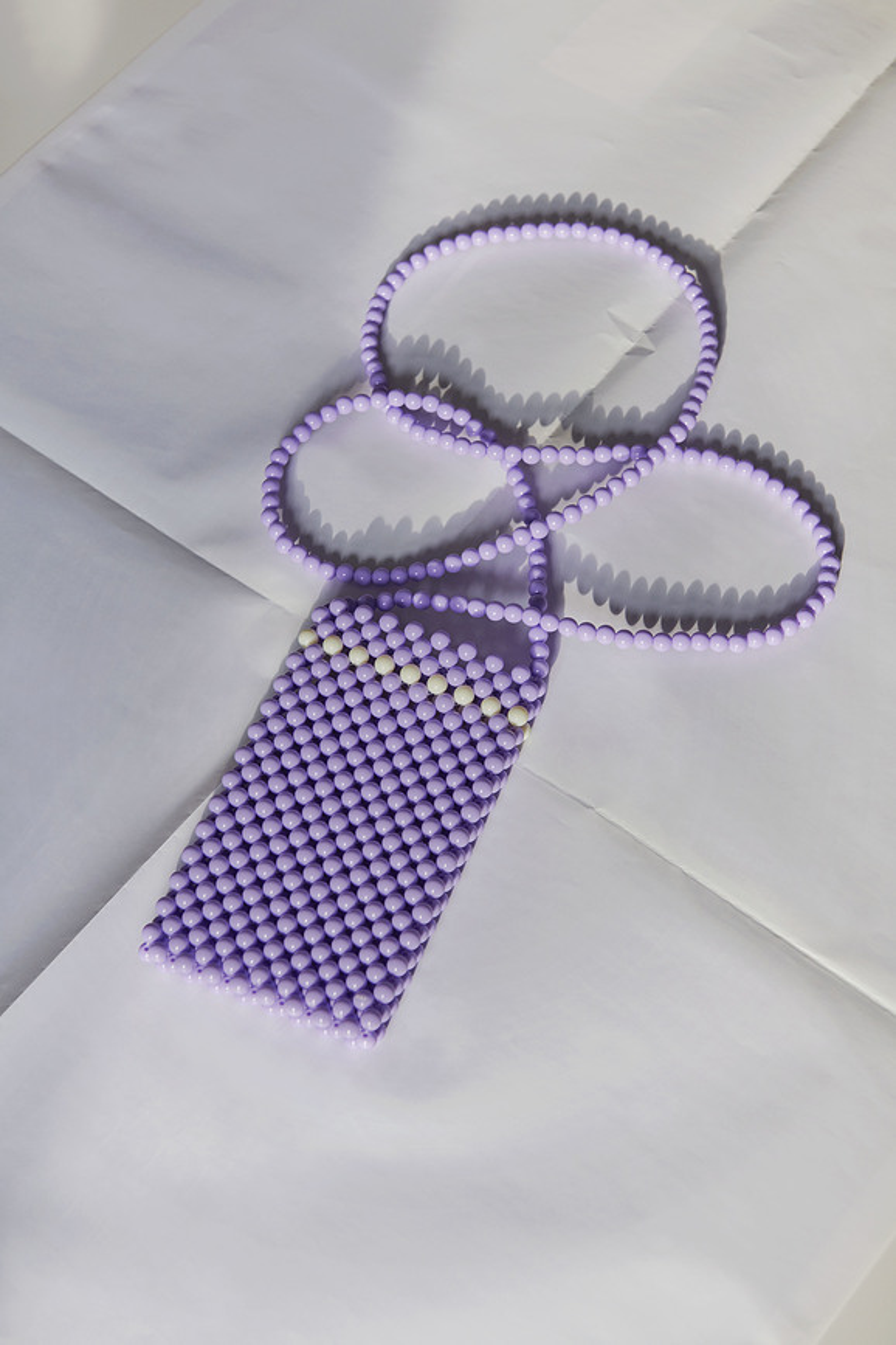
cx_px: 448
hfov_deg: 23.4
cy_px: 672
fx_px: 2165
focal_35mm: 58
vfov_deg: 34.5
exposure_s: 1/80
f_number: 6.3
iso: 400
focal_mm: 58
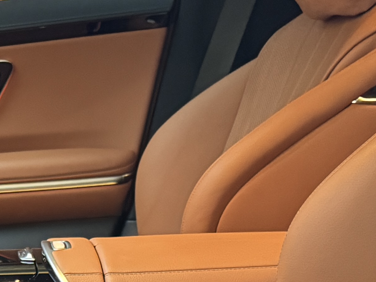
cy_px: 305
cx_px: -144
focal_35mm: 114
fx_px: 1238
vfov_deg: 12.8
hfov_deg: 16.1
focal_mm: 6.76
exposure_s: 1/50
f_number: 1.78
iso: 640
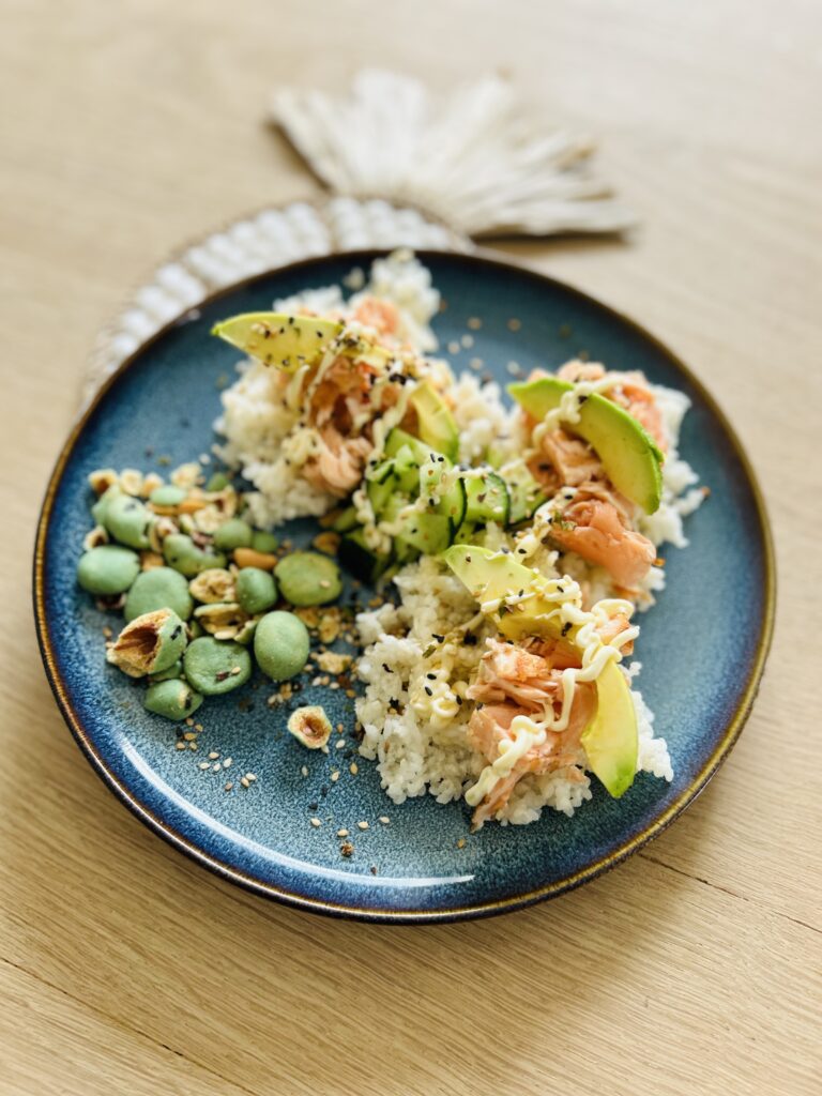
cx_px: 411
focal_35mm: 26
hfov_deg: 53.1
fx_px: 823
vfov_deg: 67.3
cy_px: 548
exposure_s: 1/121
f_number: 1.5
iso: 50
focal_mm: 5.7
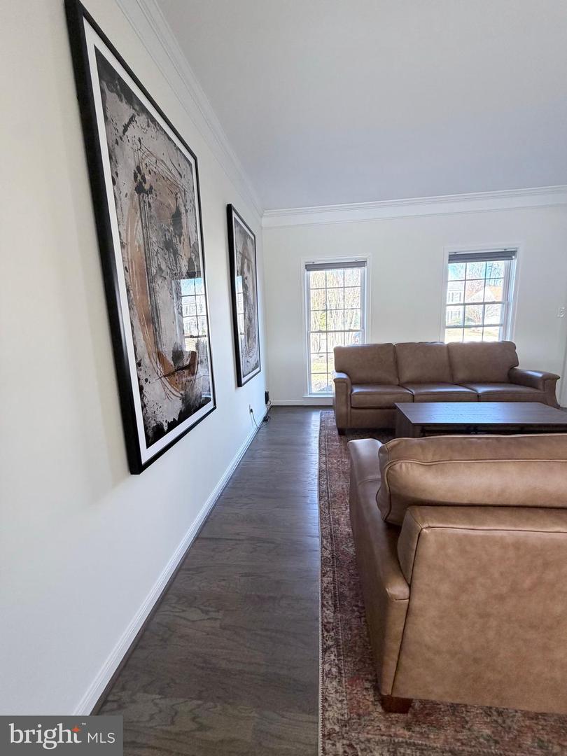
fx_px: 306
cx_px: 284
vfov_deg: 102.1
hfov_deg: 85.7
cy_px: 378
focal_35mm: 14
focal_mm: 2.22
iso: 160
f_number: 2.2
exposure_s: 1/60
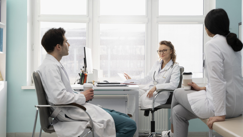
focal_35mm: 68
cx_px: 140
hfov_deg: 30.9
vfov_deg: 17.7
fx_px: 438
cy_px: 83
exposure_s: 1/100
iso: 200
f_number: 4.5
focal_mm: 56
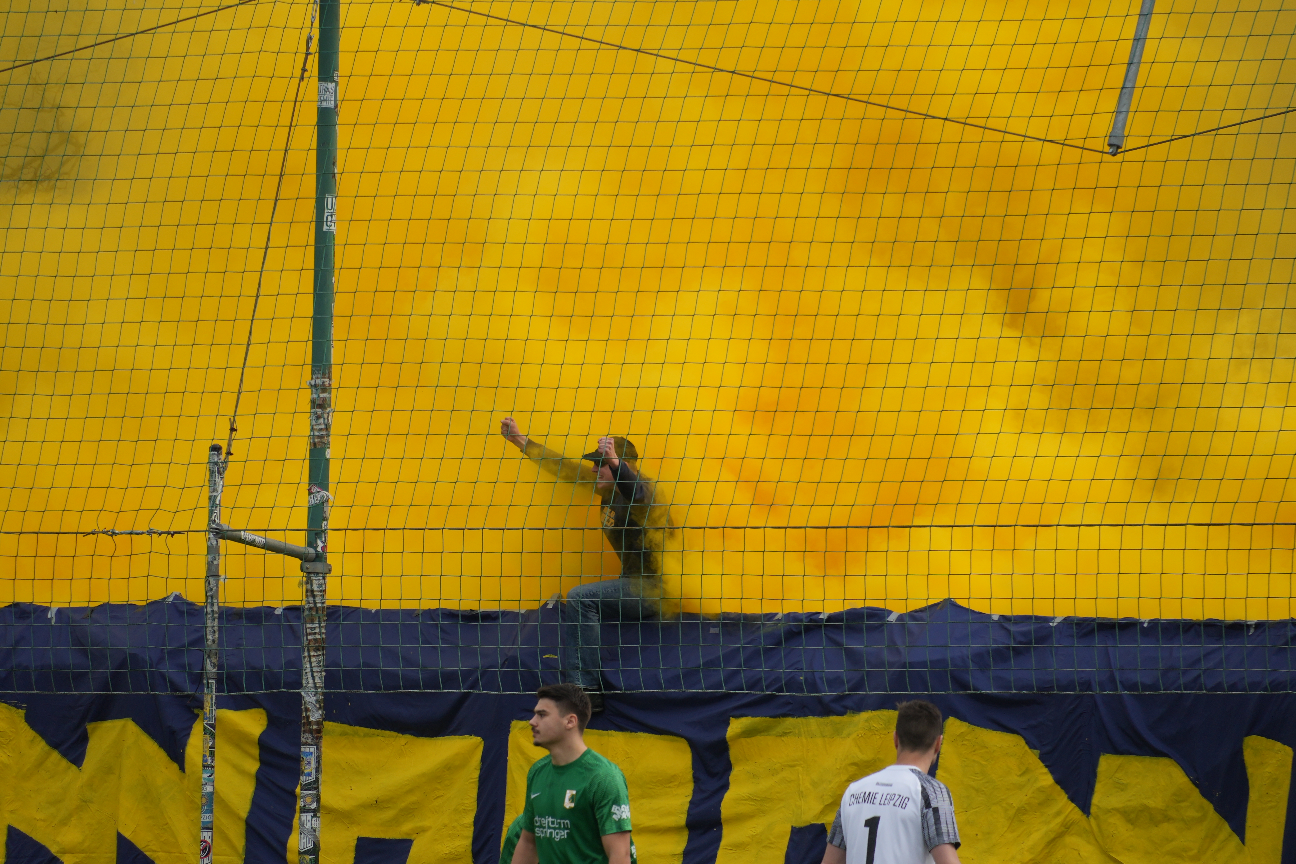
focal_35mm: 450
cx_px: 648
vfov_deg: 3.1
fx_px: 16199
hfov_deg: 4.6
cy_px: 432
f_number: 6.3
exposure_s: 1/500
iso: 160
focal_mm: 300
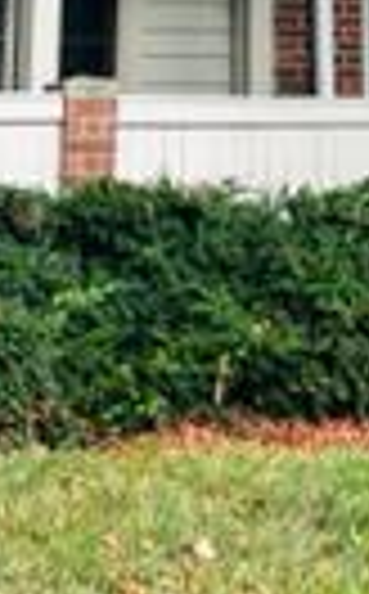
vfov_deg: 13.9
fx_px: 2166
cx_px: 446
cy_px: -477
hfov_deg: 9.6
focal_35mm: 134
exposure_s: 1/282
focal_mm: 4.2
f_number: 1.6
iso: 32
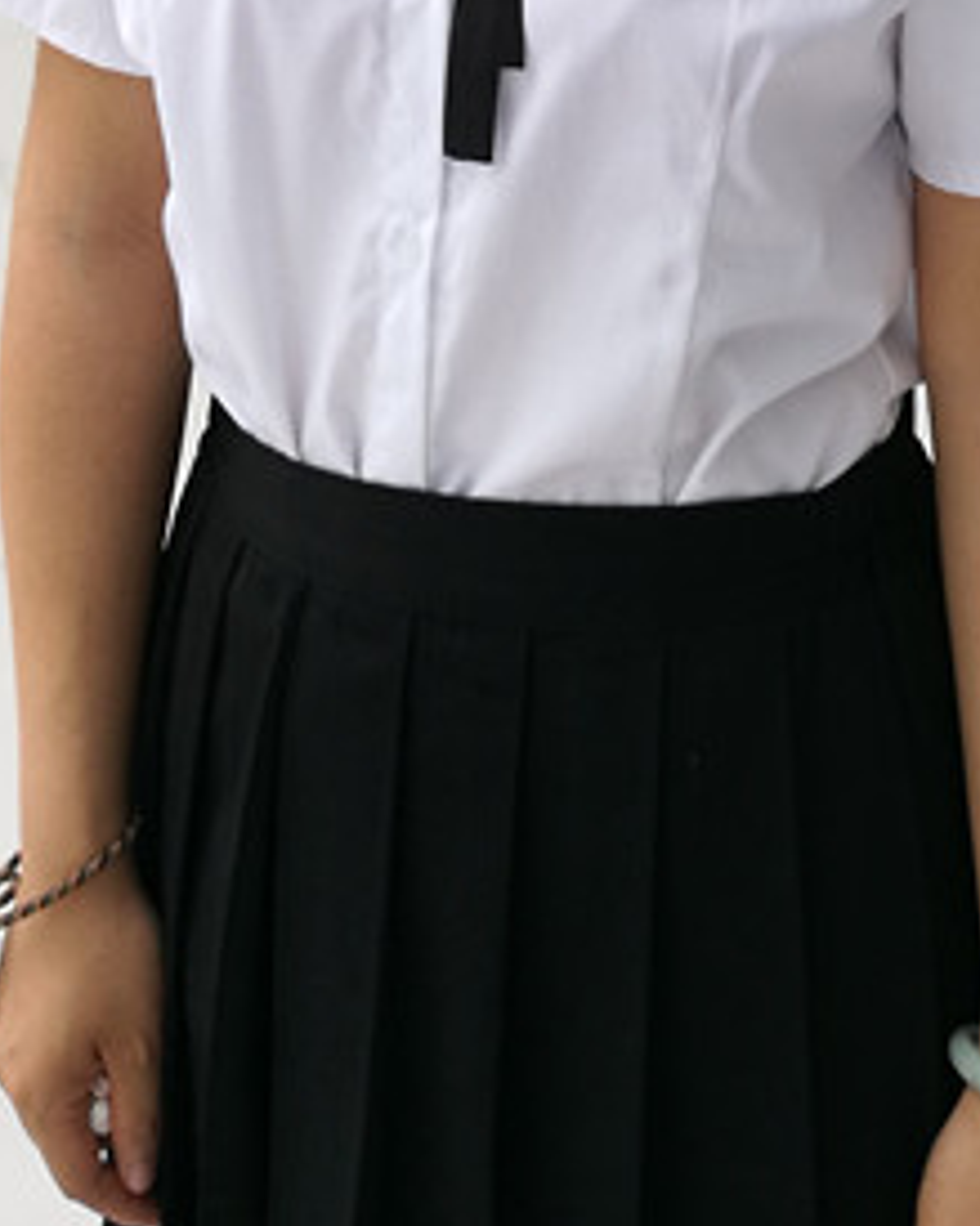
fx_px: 2793
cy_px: -555
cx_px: 497
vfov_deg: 21.3
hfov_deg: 19.9
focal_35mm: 77
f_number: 4
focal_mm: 4.5
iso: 50
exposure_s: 1/201
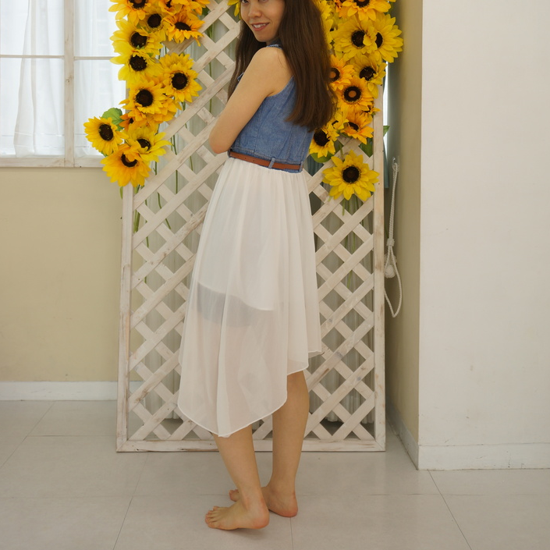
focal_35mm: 39
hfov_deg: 42.8
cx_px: 276
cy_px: 172
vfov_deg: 42.1
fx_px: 701
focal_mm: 20
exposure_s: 1/60
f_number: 4
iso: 160
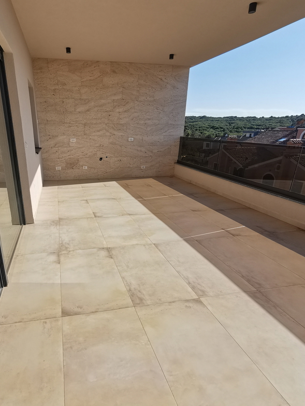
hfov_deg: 60.3
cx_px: 115
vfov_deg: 76.0
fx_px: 258
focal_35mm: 22
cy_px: 231
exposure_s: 1/887
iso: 50
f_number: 2.2
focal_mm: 2.35
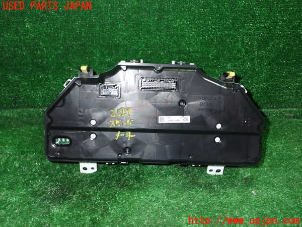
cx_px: 151
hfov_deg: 51.4
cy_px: 114
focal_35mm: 36
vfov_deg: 39.7
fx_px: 314
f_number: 7.1
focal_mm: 6.37
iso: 800
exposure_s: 1/40
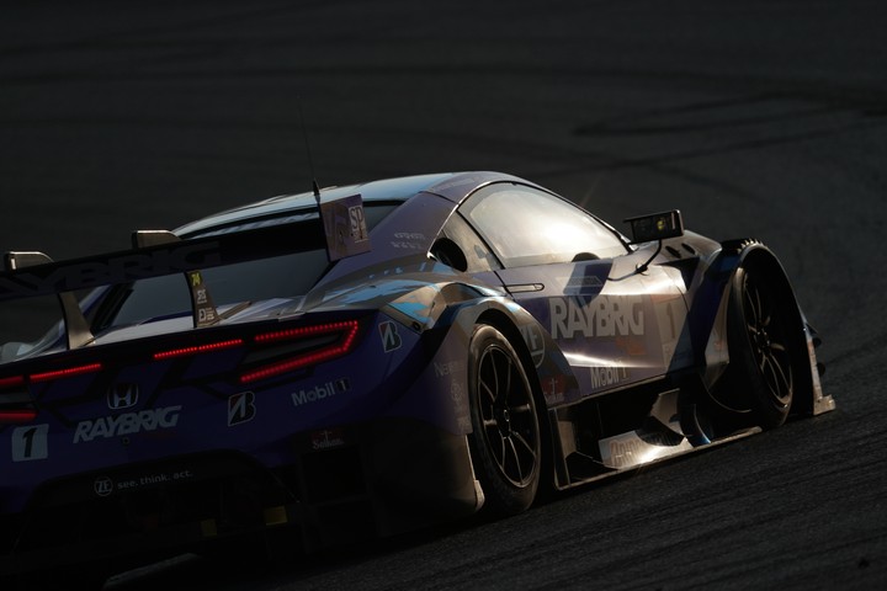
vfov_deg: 3.1
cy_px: 296
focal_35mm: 444
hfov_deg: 4.6
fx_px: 10939
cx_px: 444
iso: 200
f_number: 6.3
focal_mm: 444
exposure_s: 1/1250
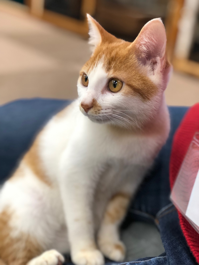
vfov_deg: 33.8
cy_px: 132
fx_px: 437
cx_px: 100
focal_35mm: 57
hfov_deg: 25.7
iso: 125
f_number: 2.8
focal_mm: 6.6
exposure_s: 1/33
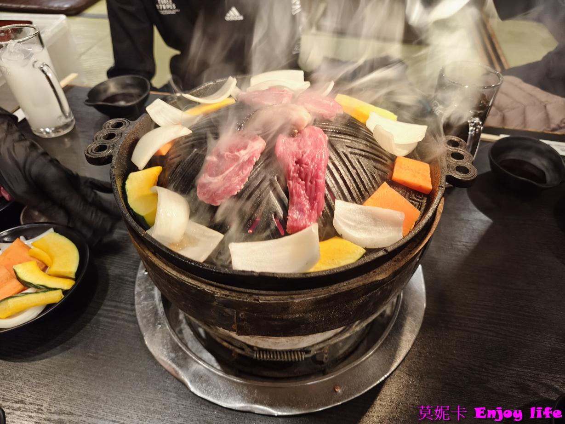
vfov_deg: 58.9
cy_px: 212
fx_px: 375
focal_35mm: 23
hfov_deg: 73.9
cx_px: 282
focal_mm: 6.57
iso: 640
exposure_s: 1/39.9
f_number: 1.6
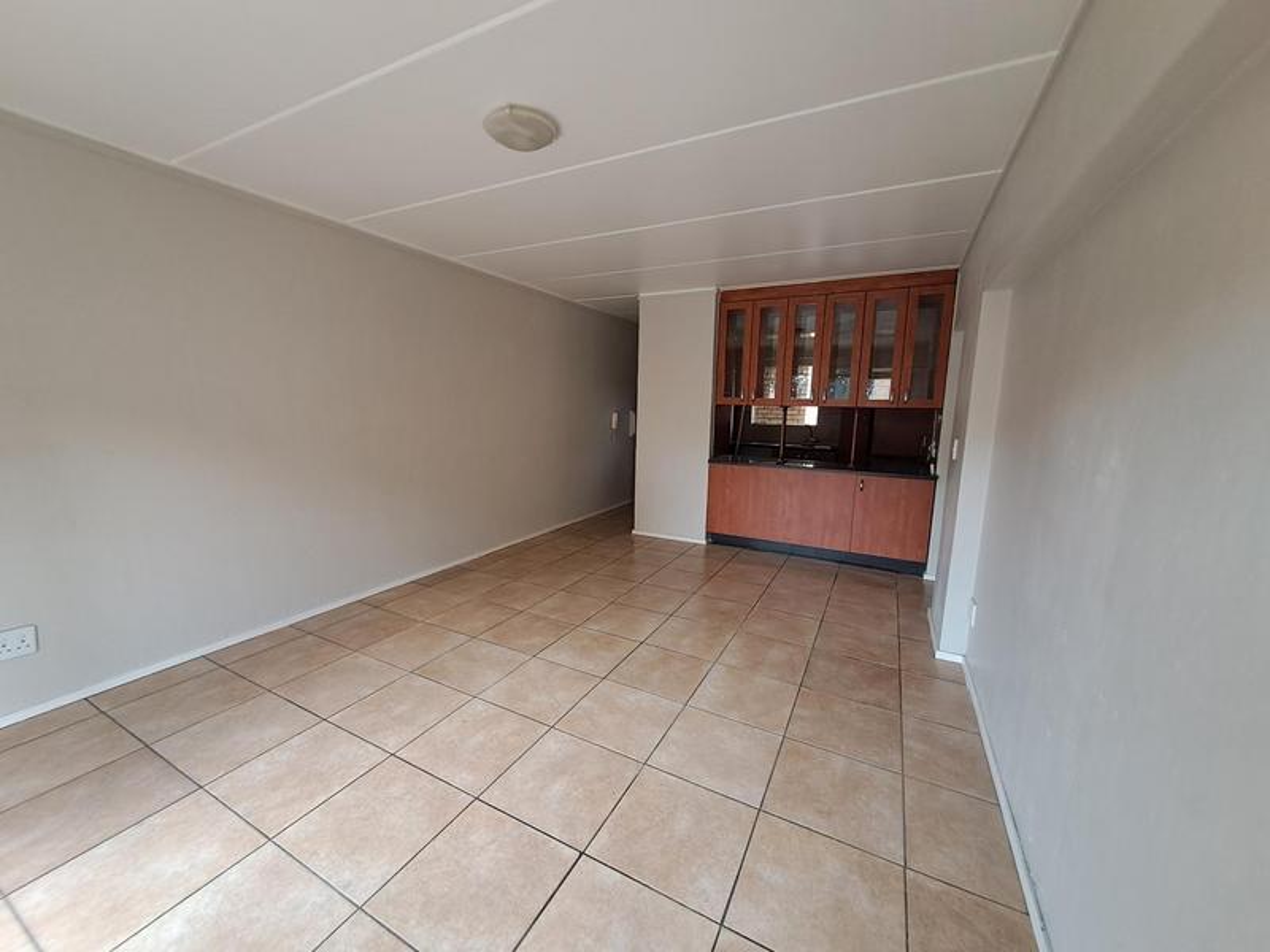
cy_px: 476
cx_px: 635
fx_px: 477
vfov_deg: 89.9
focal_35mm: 13
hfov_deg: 106.2
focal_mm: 1.42
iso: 200
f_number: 2.2
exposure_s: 1/50
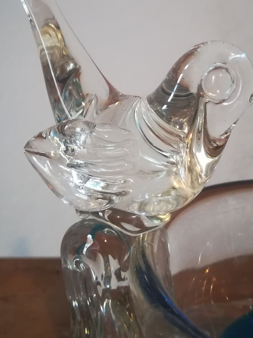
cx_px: 153
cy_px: 119
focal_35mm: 40
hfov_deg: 35.8
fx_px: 390
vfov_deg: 46.2
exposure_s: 1/14.3
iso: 640
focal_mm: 3.83
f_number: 2.2
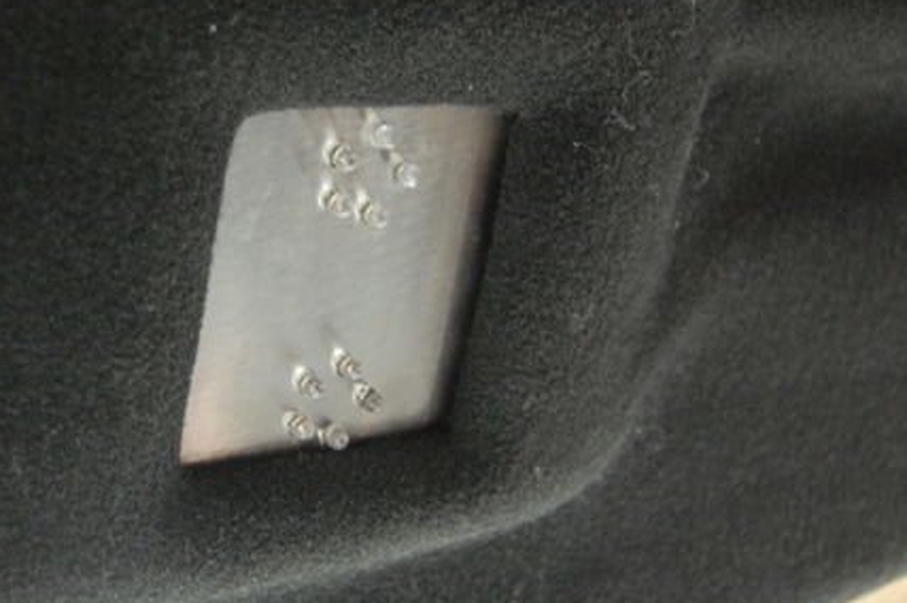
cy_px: 223
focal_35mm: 63
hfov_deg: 31.8
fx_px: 1586
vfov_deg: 21.5
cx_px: 353
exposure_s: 1/4
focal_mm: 28
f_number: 4.2
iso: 1600
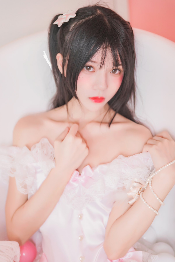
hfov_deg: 21.9
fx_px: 452
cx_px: 88
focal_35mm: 62
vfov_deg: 32.4
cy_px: 131
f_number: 2.8
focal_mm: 62
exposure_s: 1/160
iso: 2000
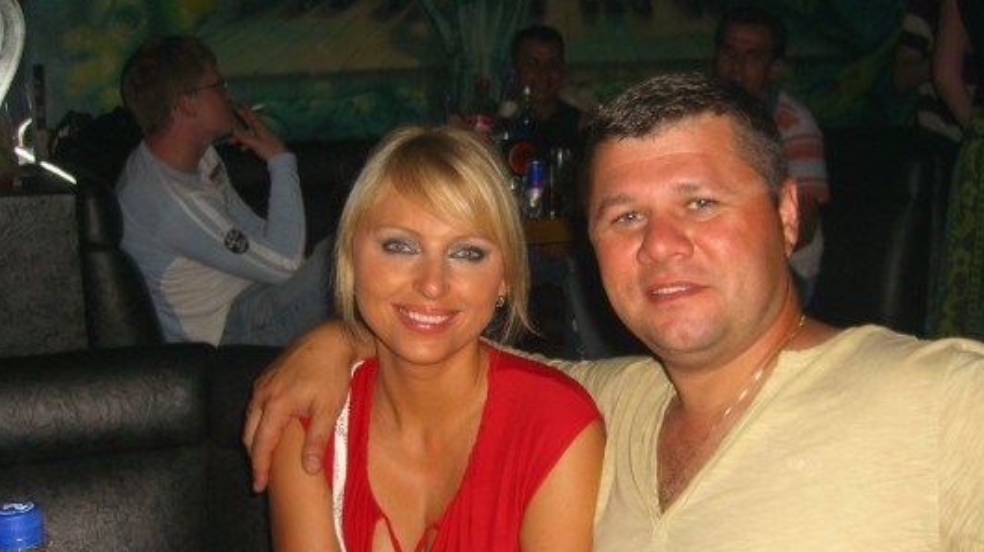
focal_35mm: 47
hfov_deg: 43.7
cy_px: 361
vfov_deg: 25.3
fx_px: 1226
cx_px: 519
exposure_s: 1/60
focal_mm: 7.9
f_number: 2.8
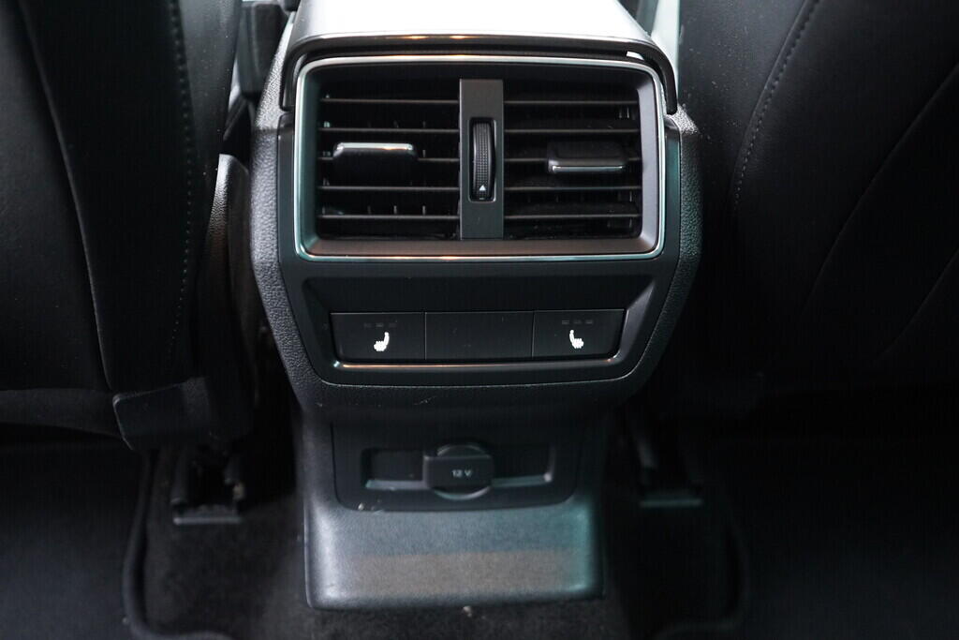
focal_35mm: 36
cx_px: 480
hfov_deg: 53.1
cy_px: 320
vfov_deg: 36.9
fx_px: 959
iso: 3200
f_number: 2.8
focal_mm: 24
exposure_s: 1/40
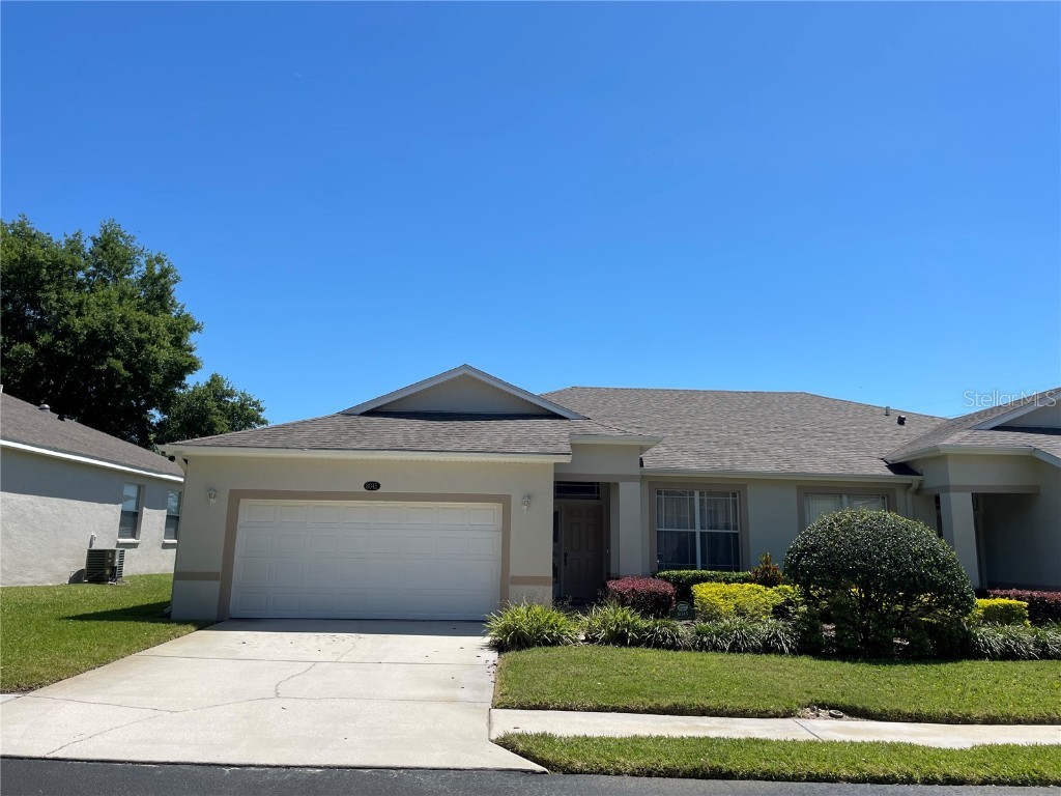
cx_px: 530
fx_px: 797
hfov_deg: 67.3
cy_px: 398
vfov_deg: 53.1
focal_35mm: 26
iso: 32
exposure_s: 1/4651
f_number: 1.6
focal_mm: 4.2
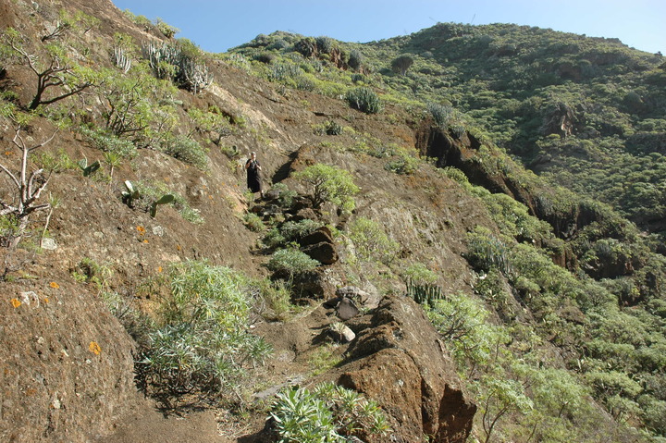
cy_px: 222
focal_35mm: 27
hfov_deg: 67.4
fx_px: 499
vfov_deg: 47.9
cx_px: 333
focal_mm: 18
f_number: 8
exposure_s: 1/250
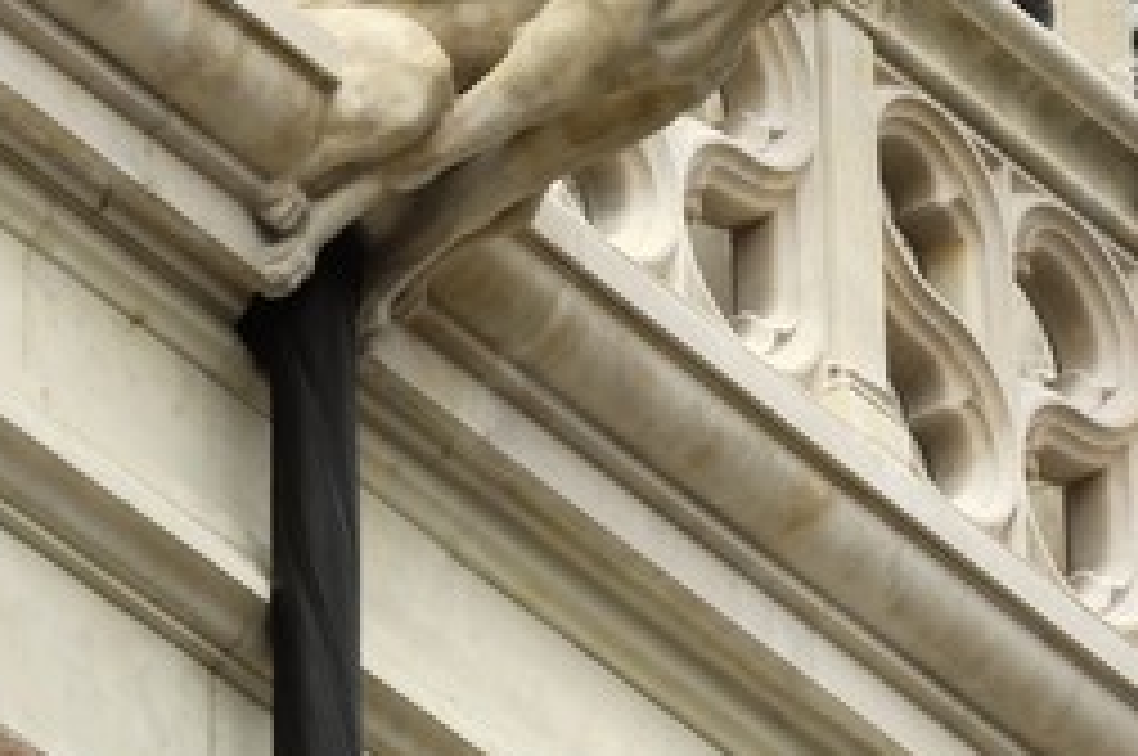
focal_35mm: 325
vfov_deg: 4.2
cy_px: 153
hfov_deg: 6.3
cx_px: 214
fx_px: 10260
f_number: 7.1
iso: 100
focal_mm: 130
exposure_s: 1/160
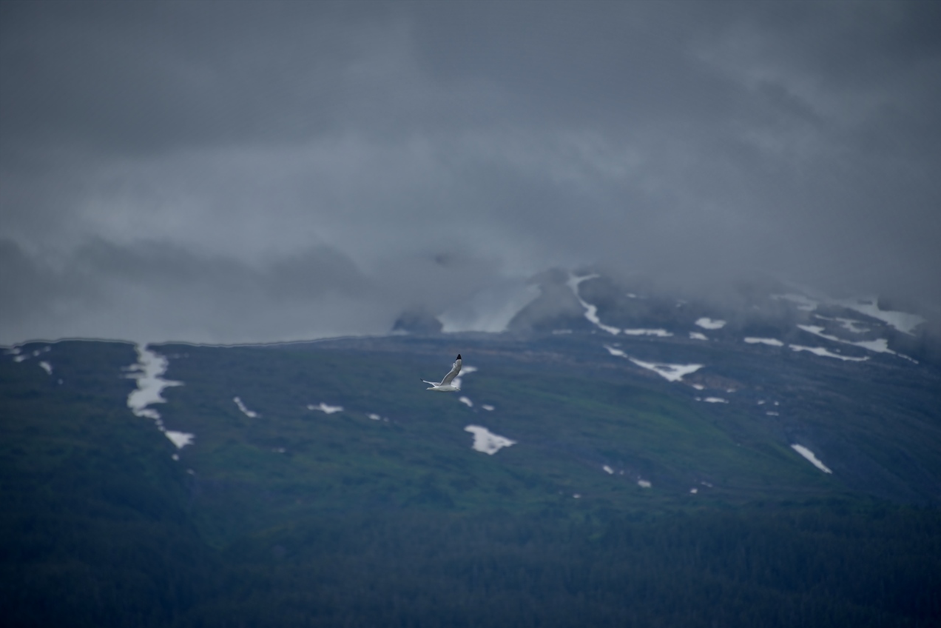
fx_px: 7893
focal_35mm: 302
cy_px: 315
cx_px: 473
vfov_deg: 4.6
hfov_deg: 6.8
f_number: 5.6
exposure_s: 1/640
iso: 100
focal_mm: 300
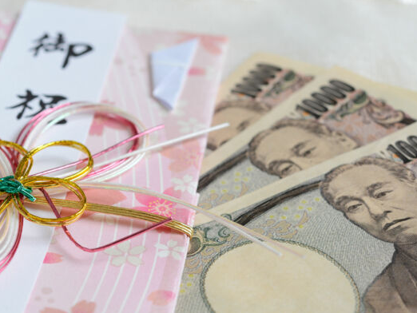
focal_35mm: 106
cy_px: 222
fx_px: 1278
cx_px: 107
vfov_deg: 13.9
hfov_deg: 18.4
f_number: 6.3
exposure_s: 1/160
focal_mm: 60
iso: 200
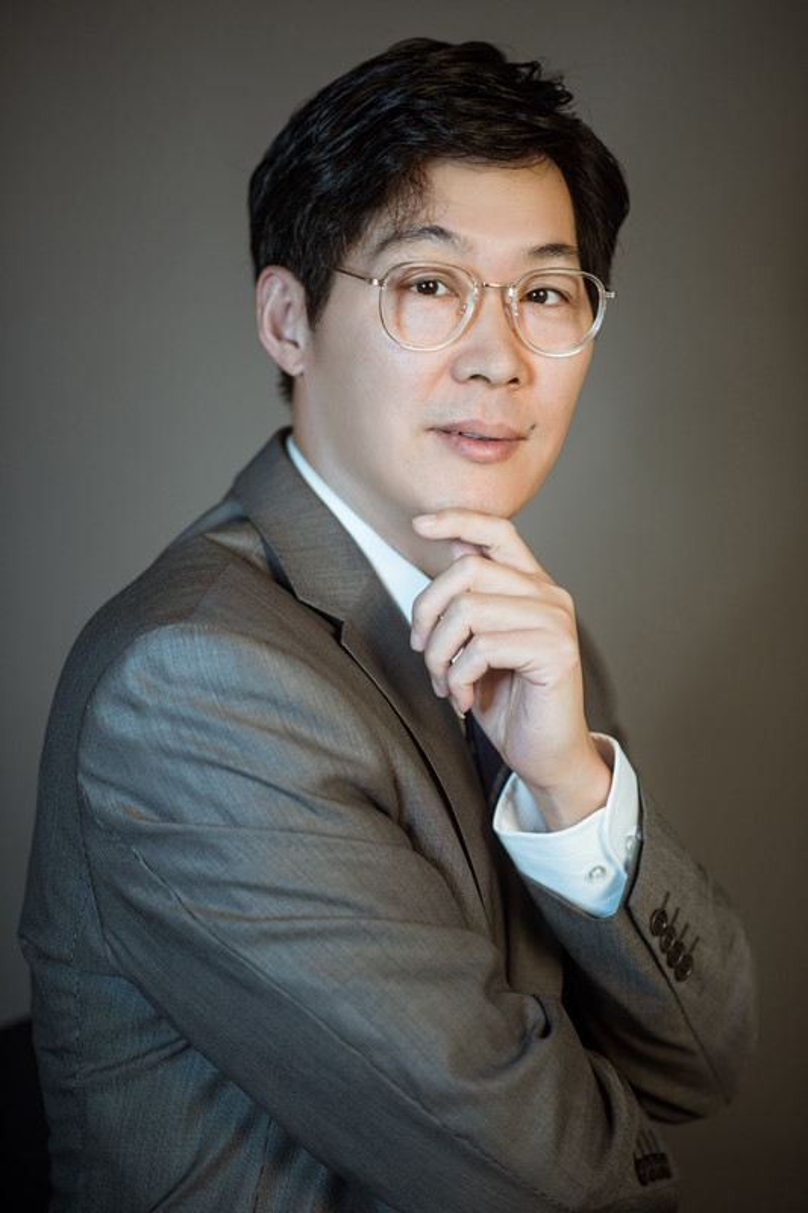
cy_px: 606
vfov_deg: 23.9
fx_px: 2863
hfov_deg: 16.1
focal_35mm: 85
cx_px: 404
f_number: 1.8
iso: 160
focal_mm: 85
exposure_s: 1/160
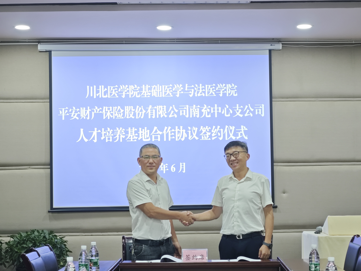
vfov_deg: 17.0
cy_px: 136
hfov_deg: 22.5
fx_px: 907
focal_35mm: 87
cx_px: 180
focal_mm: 10.1
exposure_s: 1/60
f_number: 2
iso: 320
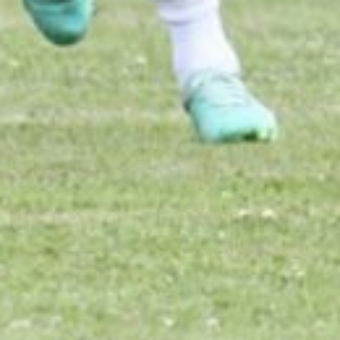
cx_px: 1017
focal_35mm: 2680
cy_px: -528
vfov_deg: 0.7
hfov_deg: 0.7
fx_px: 29781
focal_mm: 400
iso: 5000
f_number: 13
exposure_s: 1/1600
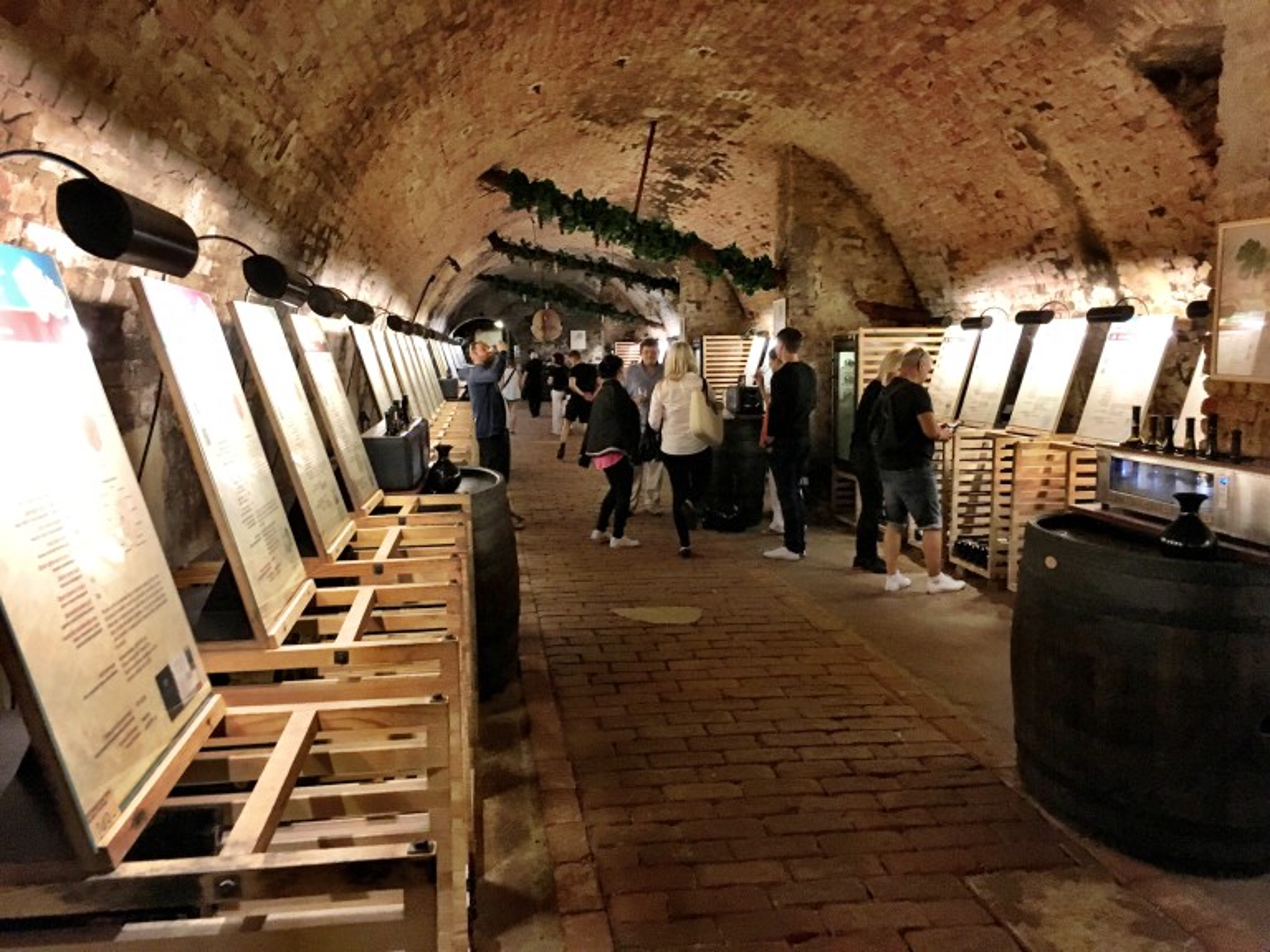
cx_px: 635
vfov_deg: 48.2
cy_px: 476
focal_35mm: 29
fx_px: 1064
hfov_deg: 61.7
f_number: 2.2
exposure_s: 1/17
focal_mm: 4.15
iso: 200
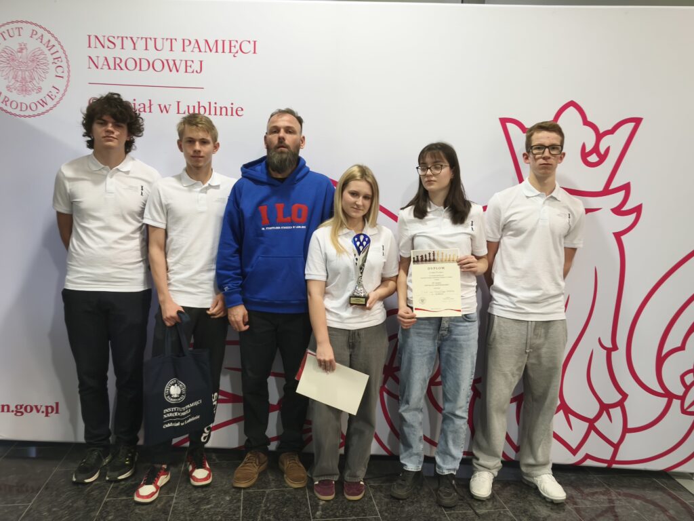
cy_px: 260
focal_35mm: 30
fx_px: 601
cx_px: 347
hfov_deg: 60.0
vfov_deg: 46.8
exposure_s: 1/30
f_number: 1.7
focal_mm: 5.35
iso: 1000
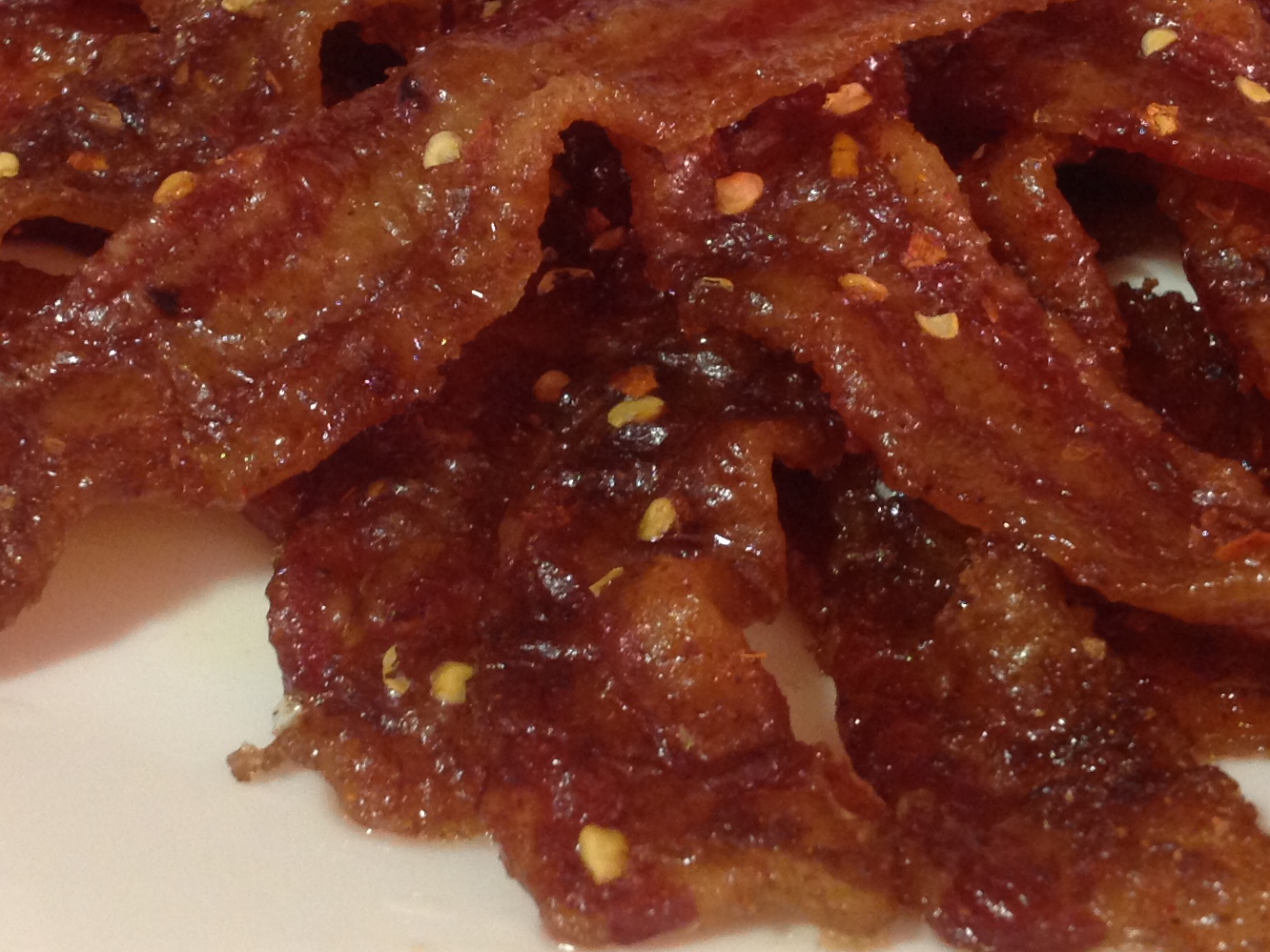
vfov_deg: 21.5
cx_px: 544
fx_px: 2495
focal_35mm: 68
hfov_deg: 28.5
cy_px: 292
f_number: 2.4
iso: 200
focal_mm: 4.28
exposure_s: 1/15
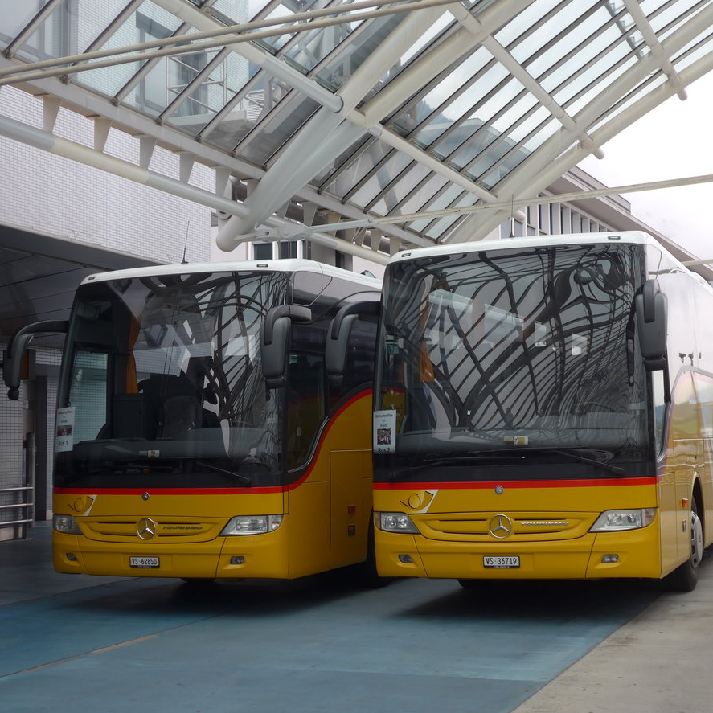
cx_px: 409
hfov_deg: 31.0
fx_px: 1282
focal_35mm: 55
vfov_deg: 31.1
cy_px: 353
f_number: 3
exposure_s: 1/100
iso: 80
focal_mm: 9.5
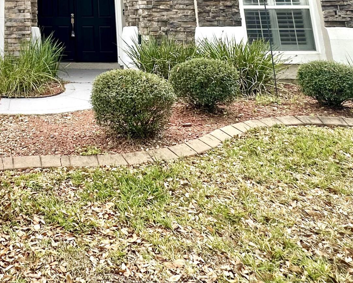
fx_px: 397
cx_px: 9
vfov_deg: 32.0
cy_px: -63
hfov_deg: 42.2
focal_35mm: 38
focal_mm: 2.22
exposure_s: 1/251
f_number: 2.2
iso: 40
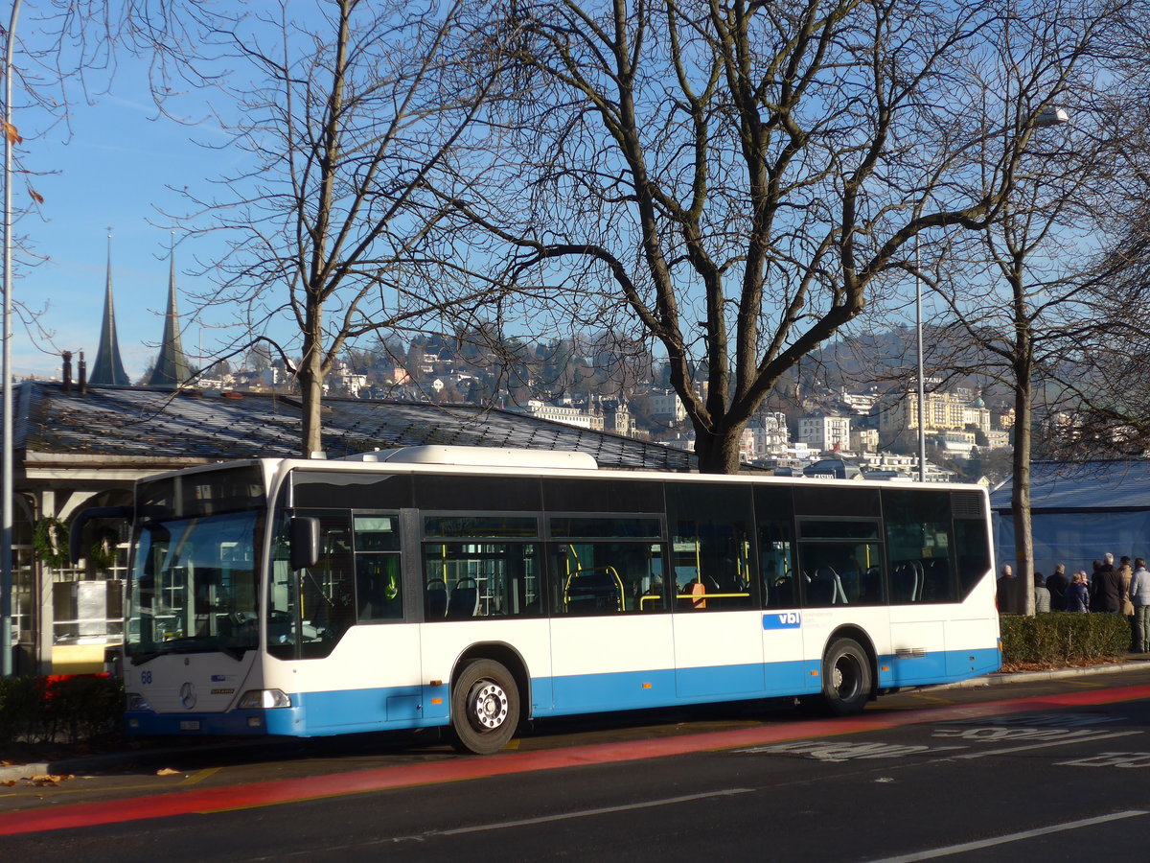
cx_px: 575
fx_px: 2060
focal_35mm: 62
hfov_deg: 31.2
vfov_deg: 23.7
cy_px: 432
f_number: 3.7
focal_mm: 12.7
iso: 80
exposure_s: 1/800
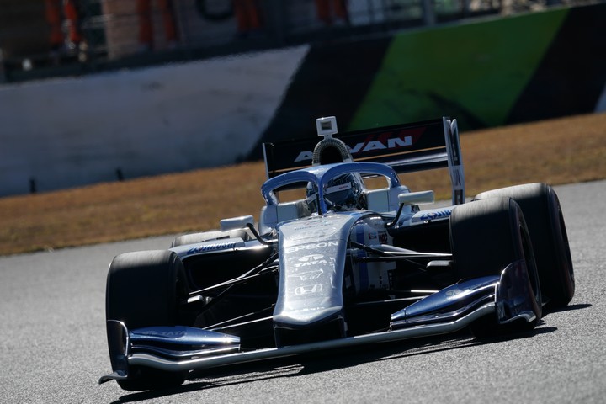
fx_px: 10099
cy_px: 202
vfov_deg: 2.3
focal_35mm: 600
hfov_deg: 3.4
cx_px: 303
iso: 200
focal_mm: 600
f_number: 10
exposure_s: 1/800
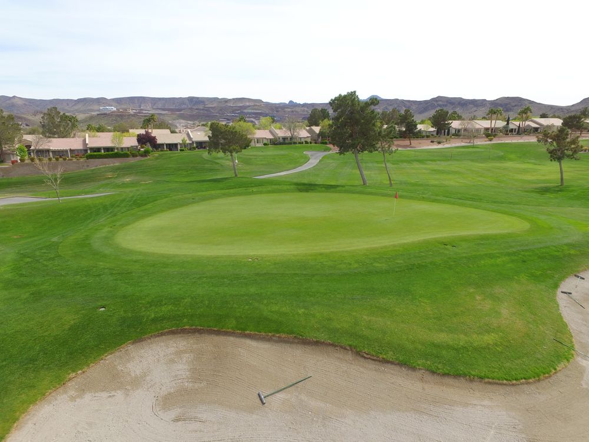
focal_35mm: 20
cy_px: 221
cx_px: 294
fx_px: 340
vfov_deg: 66.0
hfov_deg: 81.7
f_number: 2.8
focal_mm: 3.61
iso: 100
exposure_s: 1/756
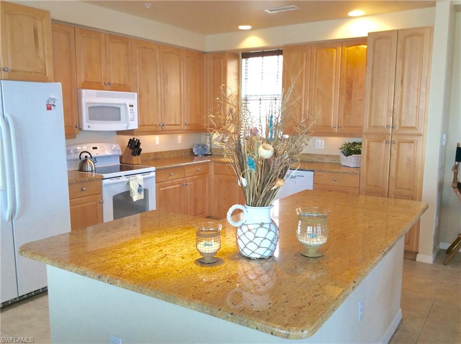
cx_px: 230
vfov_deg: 44.0
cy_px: 172
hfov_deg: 56.9
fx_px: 425
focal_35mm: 32
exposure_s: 1/24
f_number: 2.4
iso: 40
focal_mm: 3.3
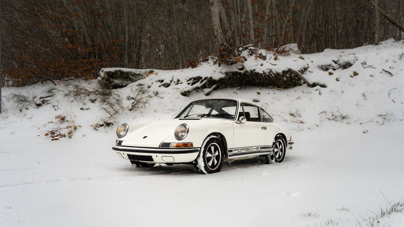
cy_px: 133
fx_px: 376
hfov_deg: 56.5
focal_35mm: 35
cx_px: 200
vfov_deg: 33.5
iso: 200
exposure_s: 1/640
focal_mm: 33.1
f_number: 2.8
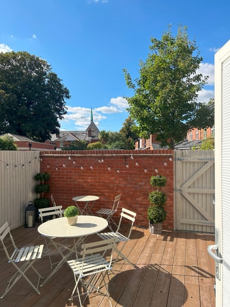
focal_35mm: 26
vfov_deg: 67.3
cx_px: 115
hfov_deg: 53.1
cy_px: 154
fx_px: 230
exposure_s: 1/3077
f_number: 1.5
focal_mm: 5.7
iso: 50
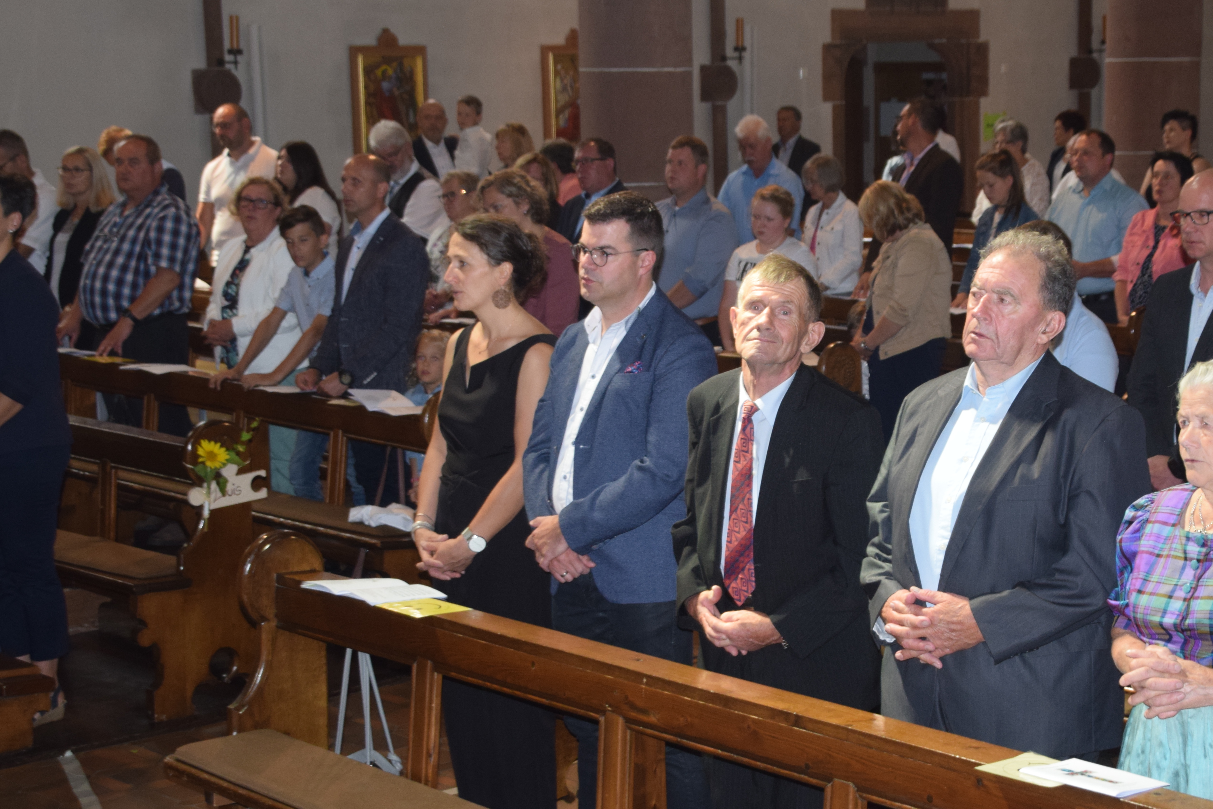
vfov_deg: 18.3
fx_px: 2517
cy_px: 383
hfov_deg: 27.0
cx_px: 764
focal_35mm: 75
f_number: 4.5
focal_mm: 35
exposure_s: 1/80
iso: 800
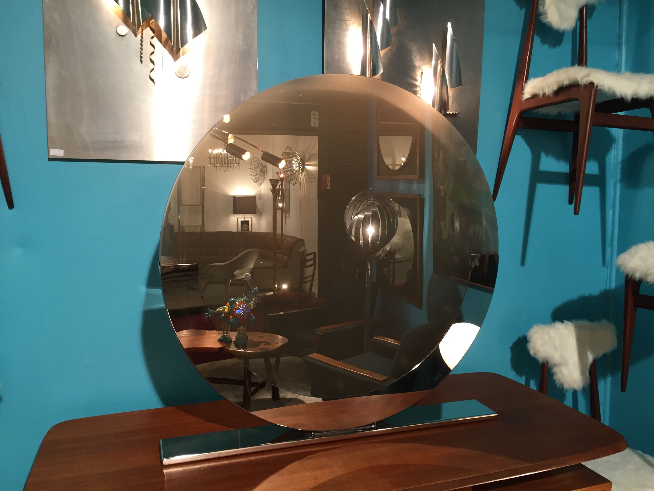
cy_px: 246
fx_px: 548
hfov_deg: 61.7
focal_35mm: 29
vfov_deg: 48.2
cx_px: 327
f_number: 2.2
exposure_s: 1/33
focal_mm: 4.15
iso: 100
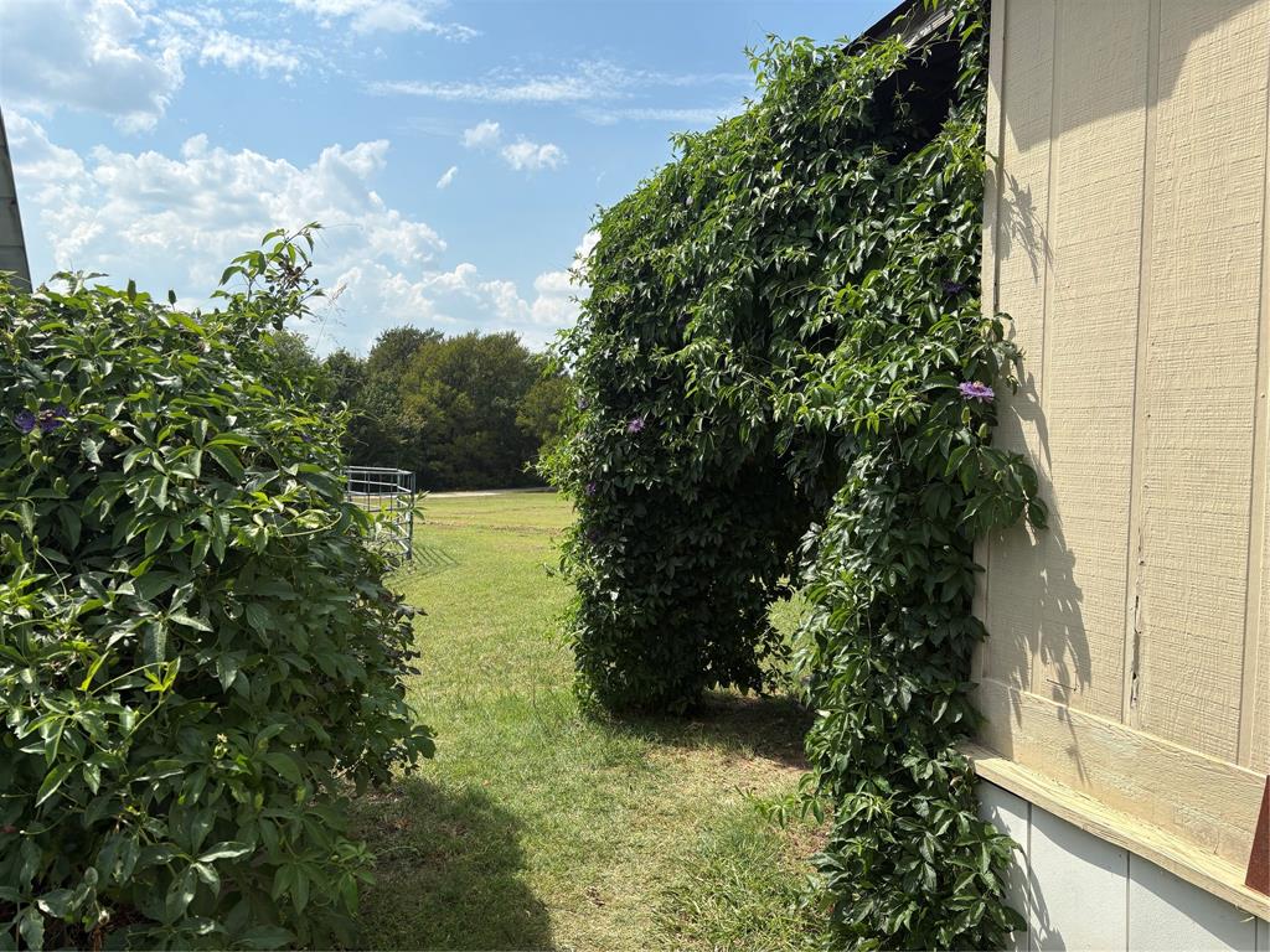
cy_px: 476
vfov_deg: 53.1
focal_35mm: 26
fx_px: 954
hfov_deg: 67.3
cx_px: 635
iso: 50
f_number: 1.6
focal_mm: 5.96
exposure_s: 1/4608
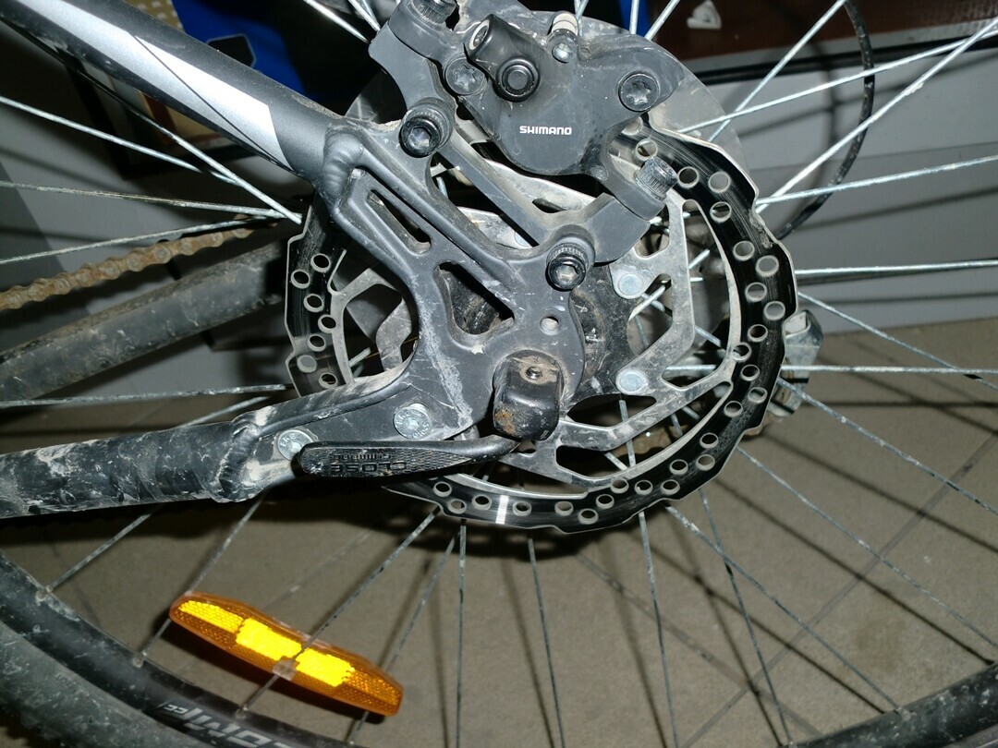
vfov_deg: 40.7
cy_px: 374
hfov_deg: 52.6
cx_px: 499
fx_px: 1009
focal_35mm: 35
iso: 64
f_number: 3.1
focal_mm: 6.3
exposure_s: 1/50
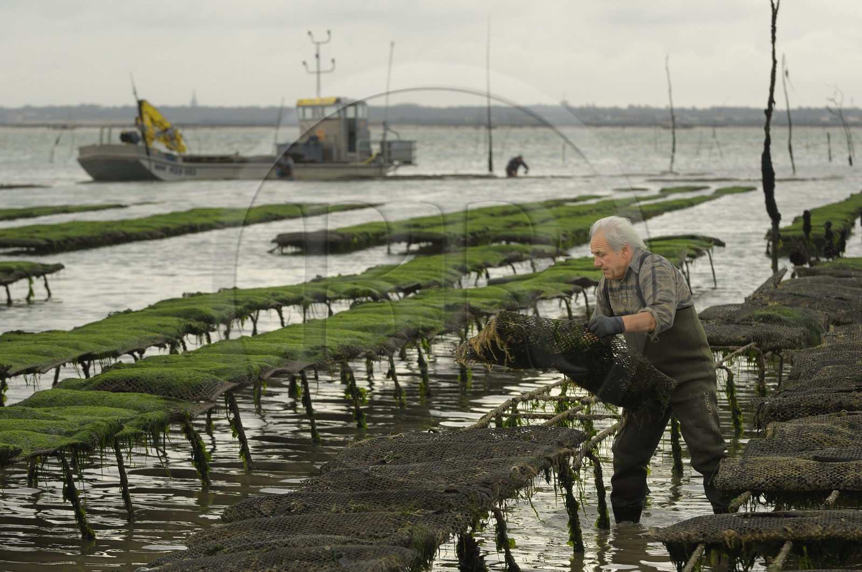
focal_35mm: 142
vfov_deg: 9.6
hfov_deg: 14.4
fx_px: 3406
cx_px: 431
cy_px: 286
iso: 100
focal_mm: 95
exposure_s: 1/320
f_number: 4.2
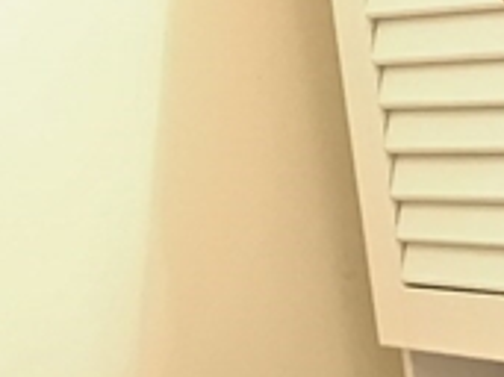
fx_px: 2444
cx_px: 867
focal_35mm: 168
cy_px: 1113
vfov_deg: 7.7
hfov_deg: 11.1
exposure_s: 1/15
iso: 40
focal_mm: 3.99
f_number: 1.8
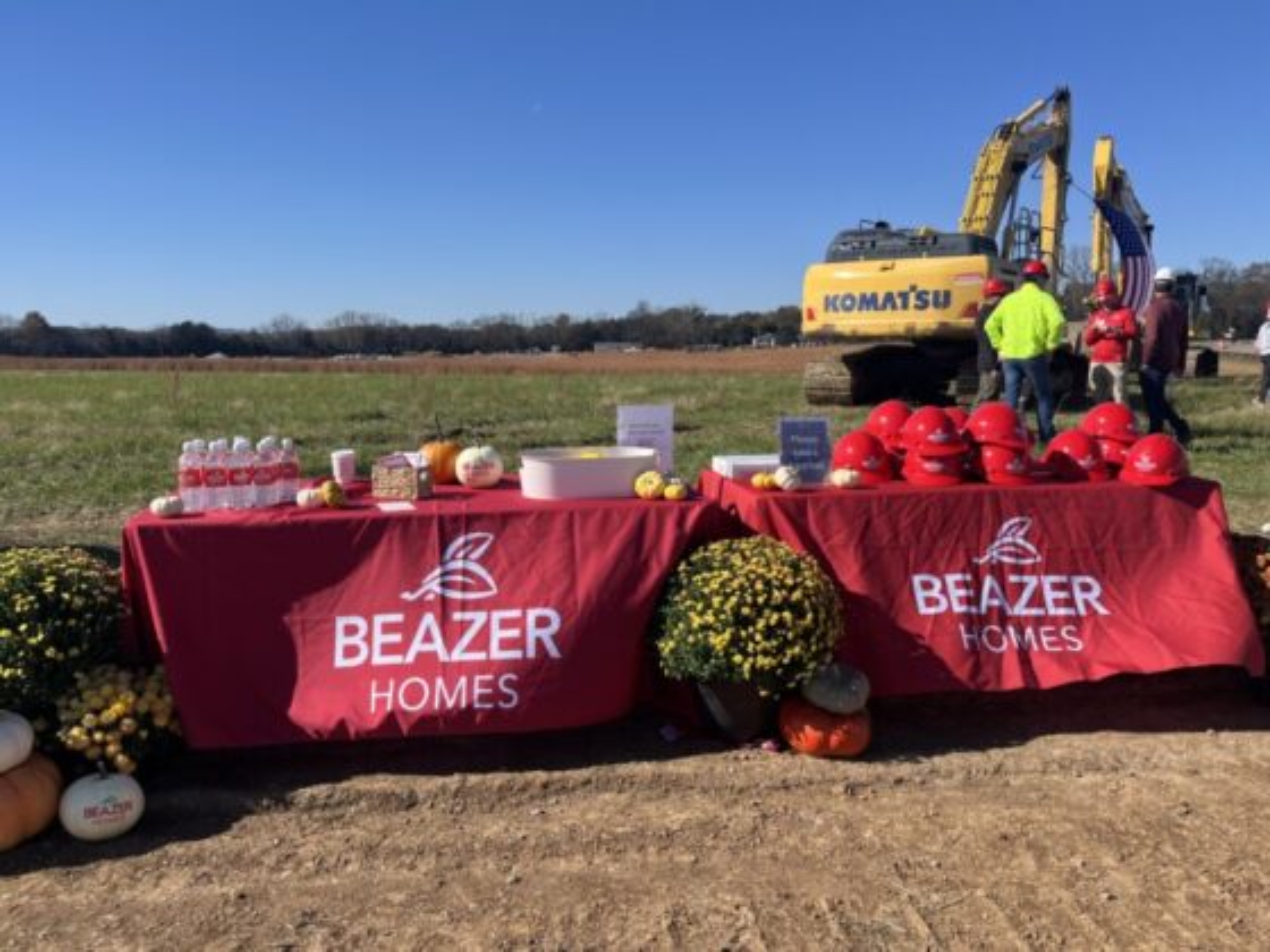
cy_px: 476
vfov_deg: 53.1
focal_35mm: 26
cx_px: 635
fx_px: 954
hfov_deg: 67.3
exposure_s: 1/3413
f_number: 1.6
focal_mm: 5.1
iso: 50
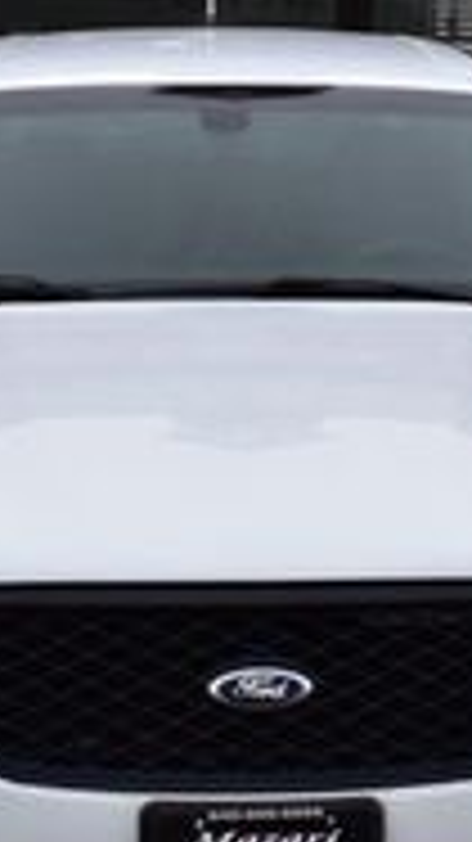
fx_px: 2758
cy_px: 261
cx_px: 396
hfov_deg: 9.7
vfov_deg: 17.3
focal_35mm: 124
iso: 400
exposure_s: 1/400
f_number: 11
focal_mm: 23
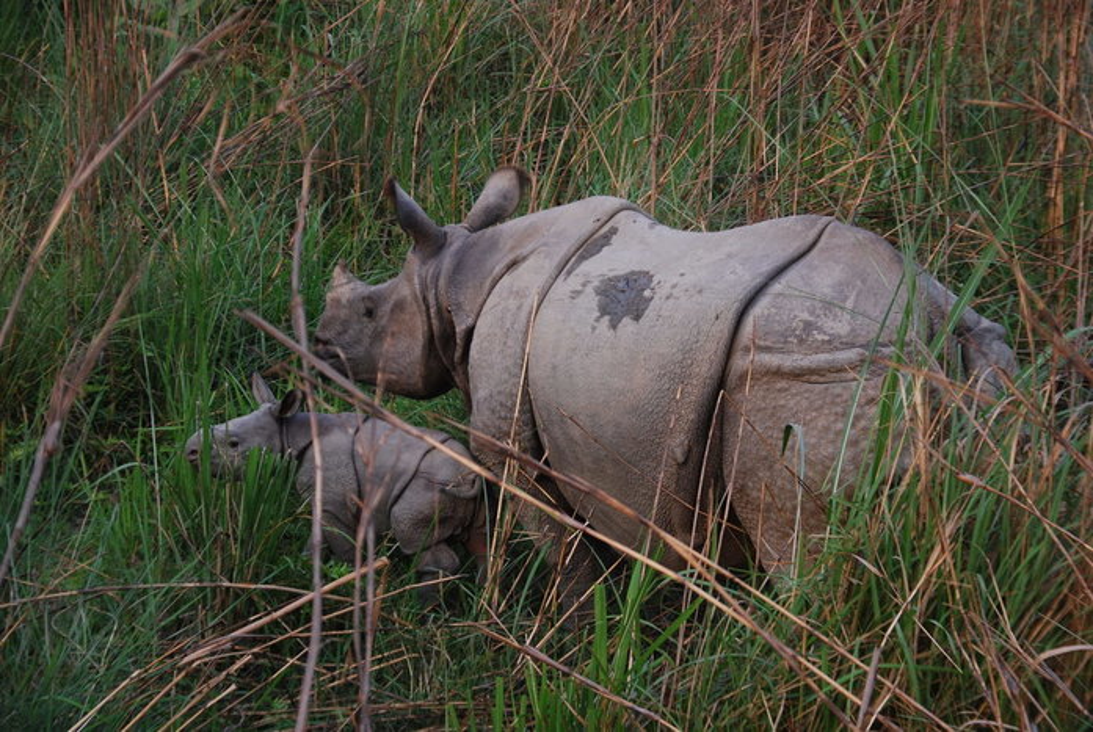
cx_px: 546
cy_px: 366
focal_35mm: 98
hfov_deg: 20.9
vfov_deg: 14.1
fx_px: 2965
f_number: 5.3
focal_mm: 65
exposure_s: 1/125
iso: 200
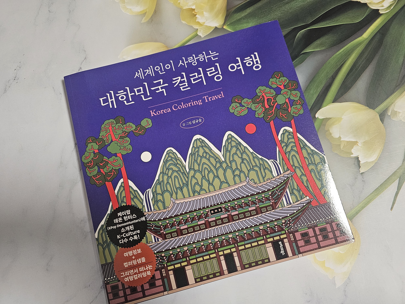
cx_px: 202
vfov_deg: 58.9
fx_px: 269
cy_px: 152
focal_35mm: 23
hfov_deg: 73.9
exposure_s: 1/120
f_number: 1.7
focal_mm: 6.3
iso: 500
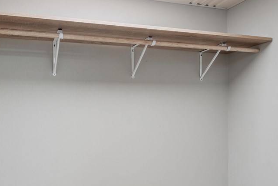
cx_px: 91
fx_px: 247
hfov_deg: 57.3
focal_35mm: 32
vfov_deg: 40.9
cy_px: 112
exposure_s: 1/8
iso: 400
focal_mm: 16
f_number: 10
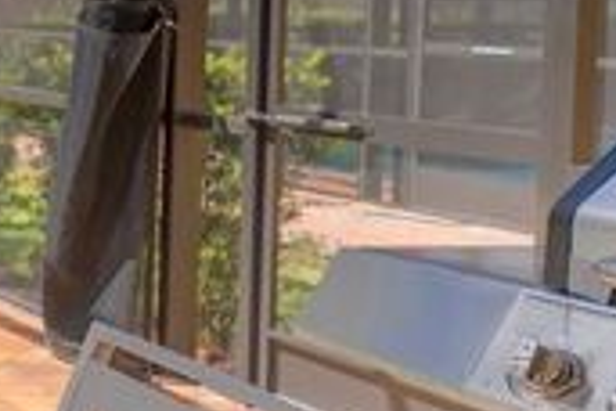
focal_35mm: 66
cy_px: 415
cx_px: -575
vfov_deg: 20.0
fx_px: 1129
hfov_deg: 19.5
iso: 80
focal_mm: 16
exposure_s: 1/100
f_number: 4.5
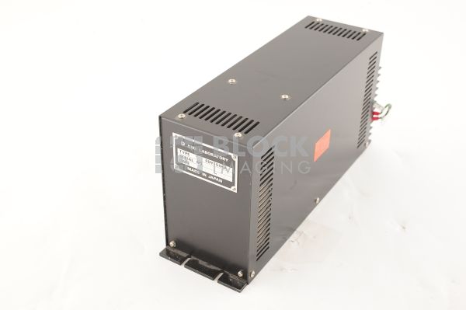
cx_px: 233
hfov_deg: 39.6
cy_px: 155
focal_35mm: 50
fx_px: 647
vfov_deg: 26.9
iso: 1600
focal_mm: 50
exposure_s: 1/200
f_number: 10
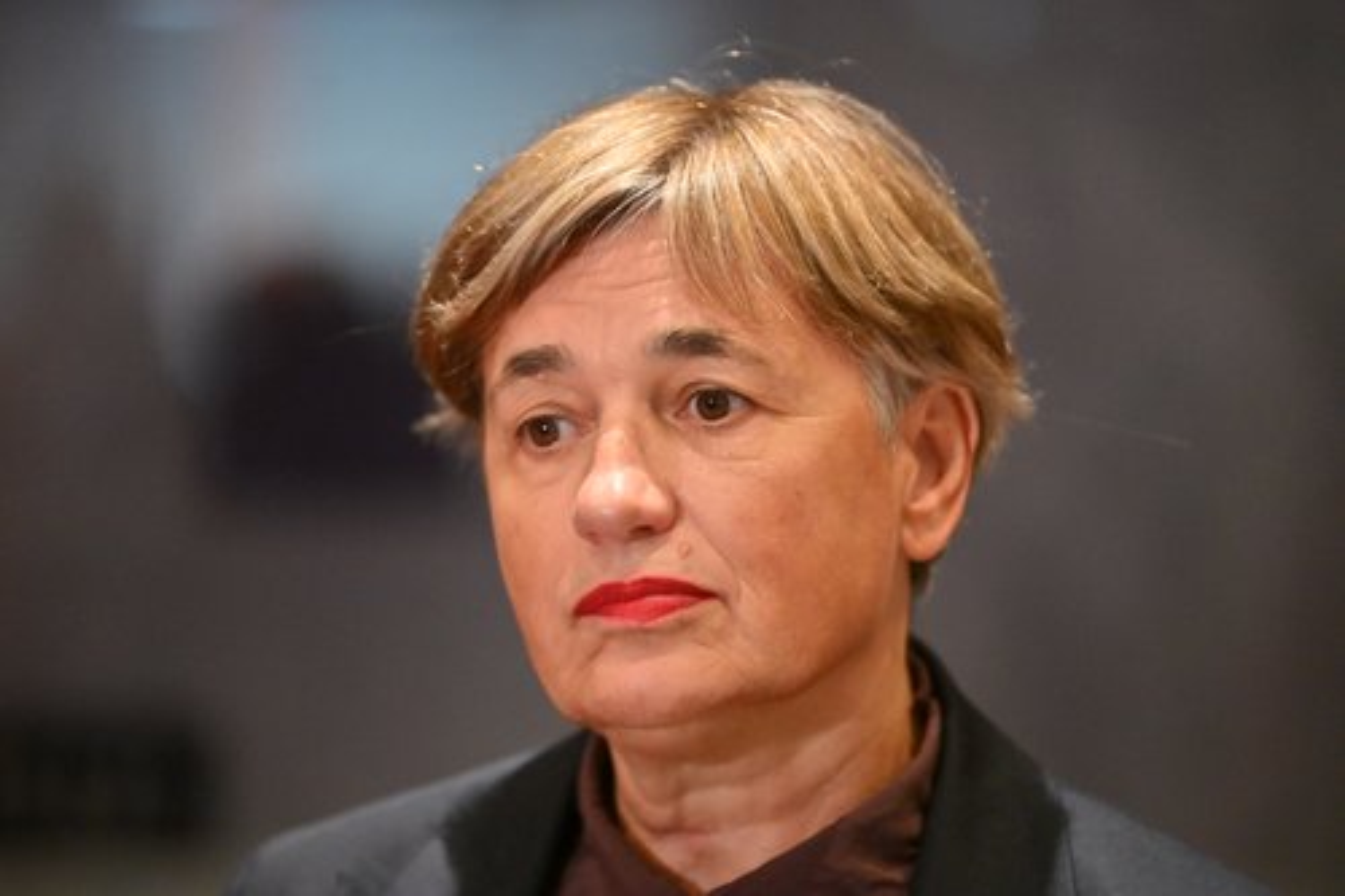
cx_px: 672
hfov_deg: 10.3
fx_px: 7469
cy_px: 448
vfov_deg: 6.9
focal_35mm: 200
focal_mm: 200
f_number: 2.8
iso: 4000
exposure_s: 1/400
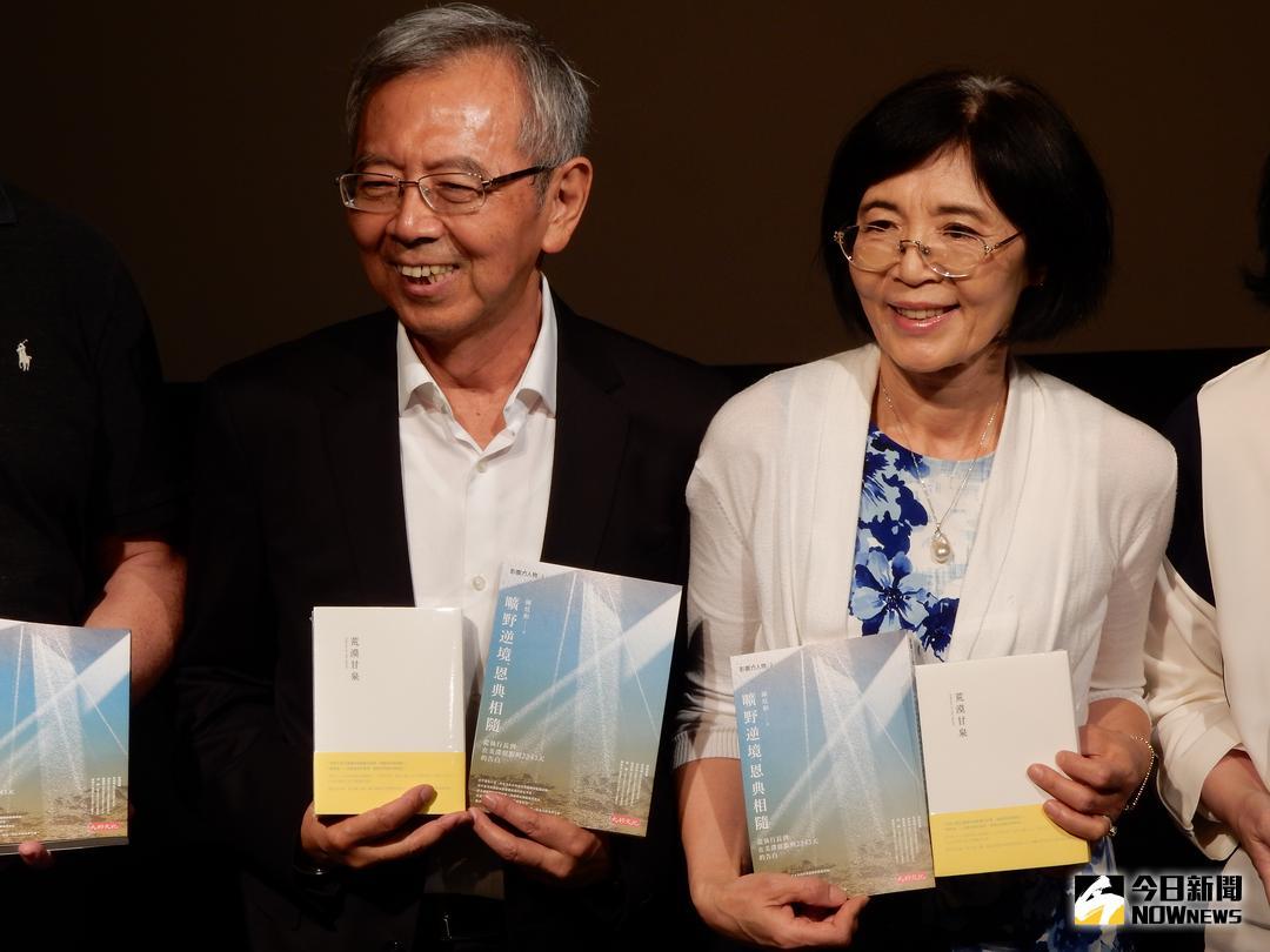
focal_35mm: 117
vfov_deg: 12.7
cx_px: 635
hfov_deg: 16.8
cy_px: 476
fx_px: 4293
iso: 140
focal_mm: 20.9
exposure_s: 1/30
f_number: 5.6
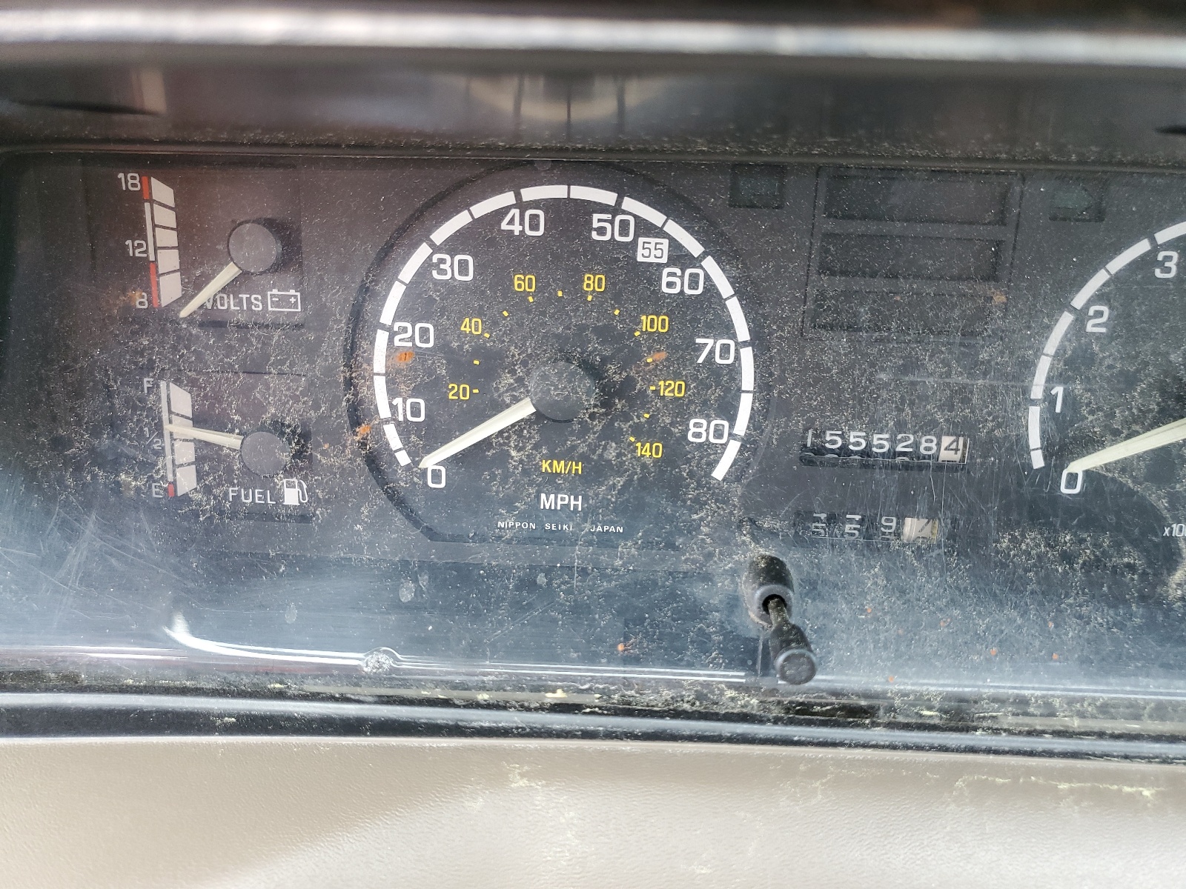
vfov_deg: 53.1
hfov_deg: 67.3
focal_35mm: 26
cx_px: 593
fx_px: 891
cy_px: 444
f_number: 1.5
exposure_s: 1/60.2
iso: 94
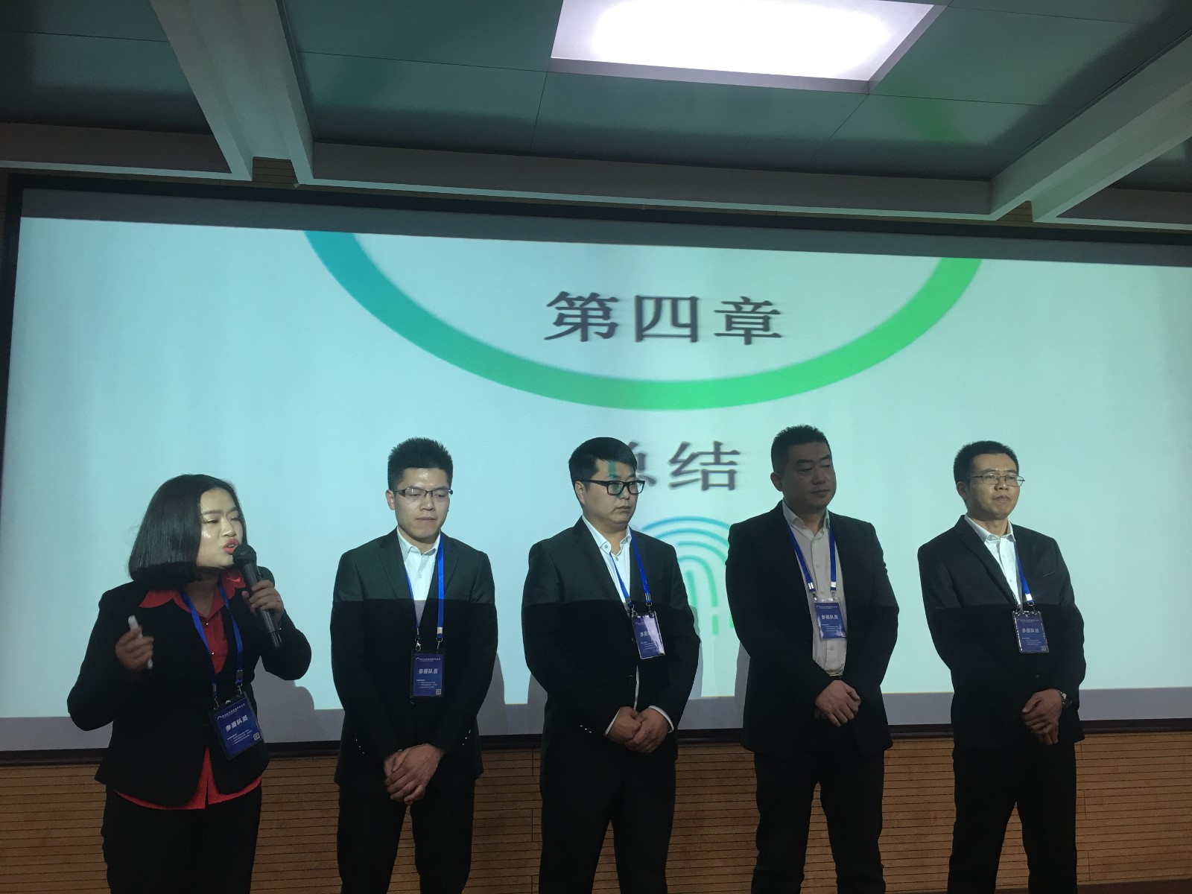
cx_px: 596
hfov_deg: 61.7
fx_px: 999
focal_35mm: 29
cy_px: 447
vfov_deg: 48.2
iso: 32
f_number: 2.2
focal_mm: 4.15
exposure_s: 1/17
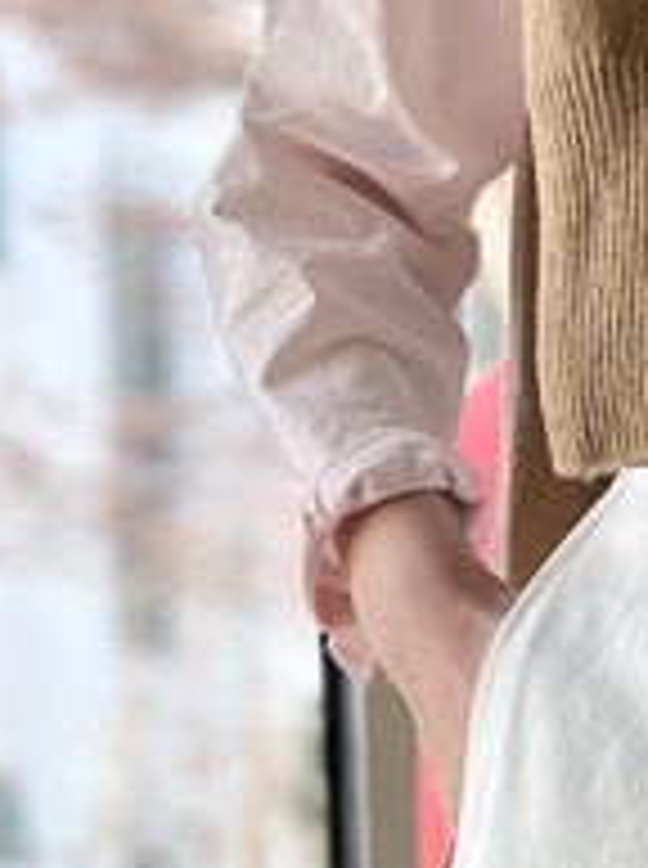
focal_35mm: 135
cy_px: 1709
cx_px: 850
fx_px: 3381
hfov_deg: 10.7
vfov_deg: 12.9
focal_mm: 5.1
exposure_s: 1/122
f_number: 1.6
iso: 64
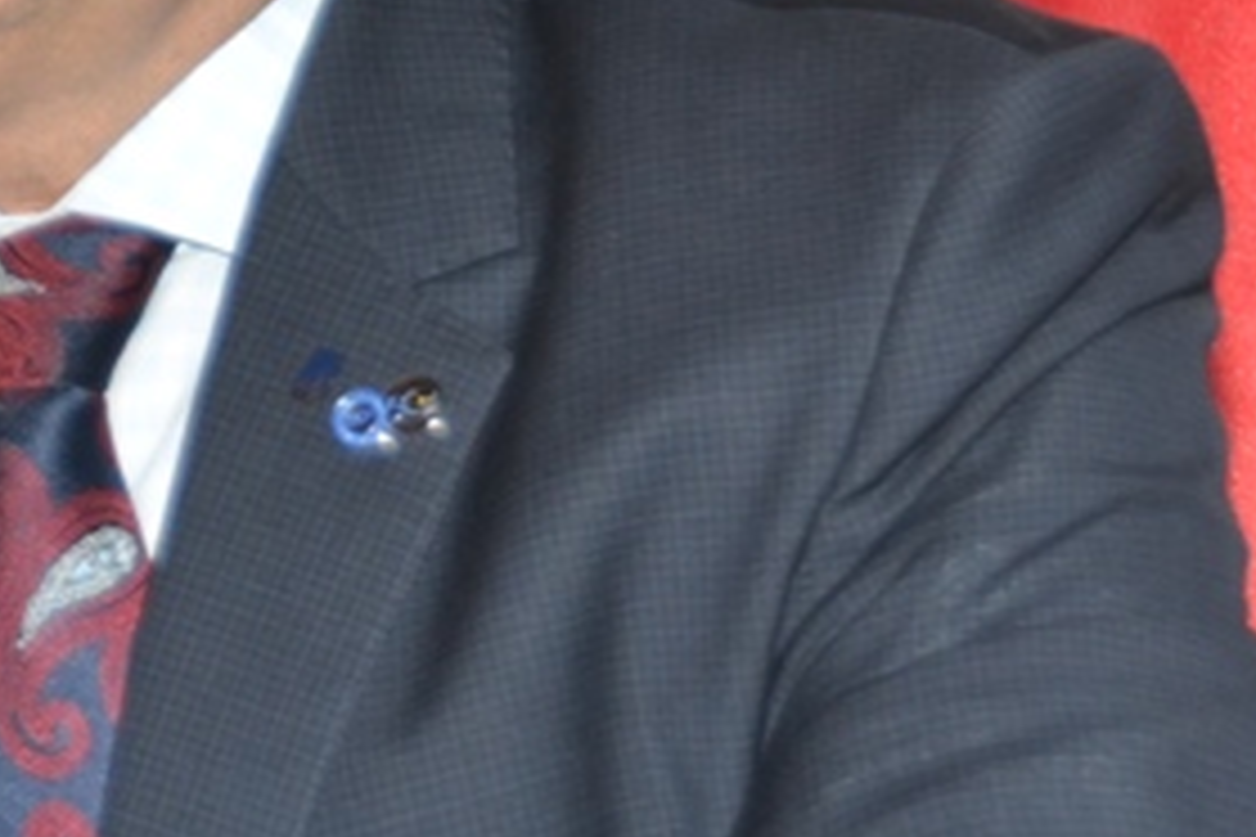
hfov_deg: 7.7
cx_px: -171
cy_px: 104
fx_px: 9210
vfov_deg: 5.2
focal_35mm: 264
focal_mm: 48
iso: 320
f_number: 5.6
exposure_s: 1/60
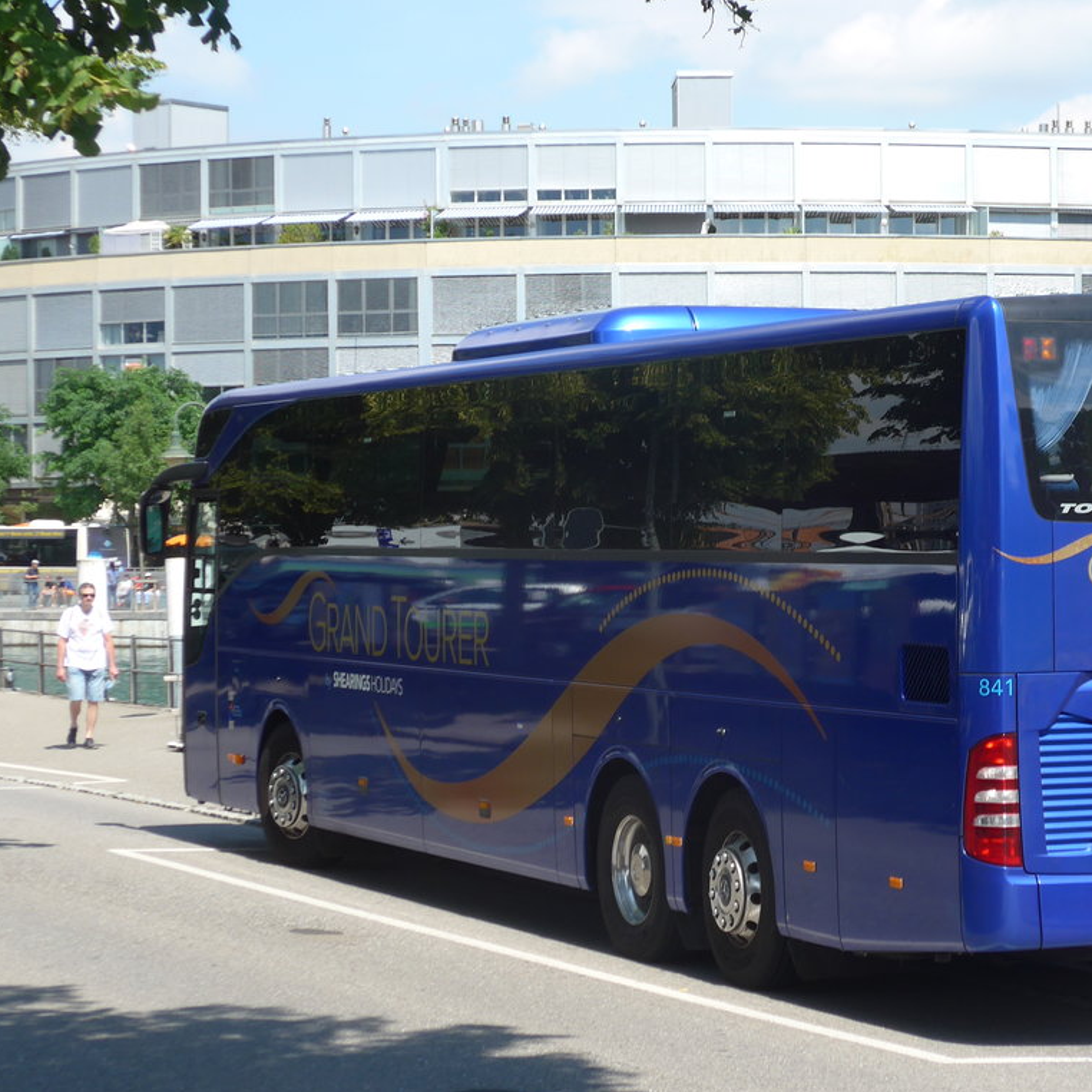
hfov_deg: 16.8
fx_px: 3676
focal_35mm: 103
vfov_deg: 16.9
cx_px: 782
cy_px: 540
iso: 80
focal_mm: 15
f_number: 4.2
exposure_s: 1/400
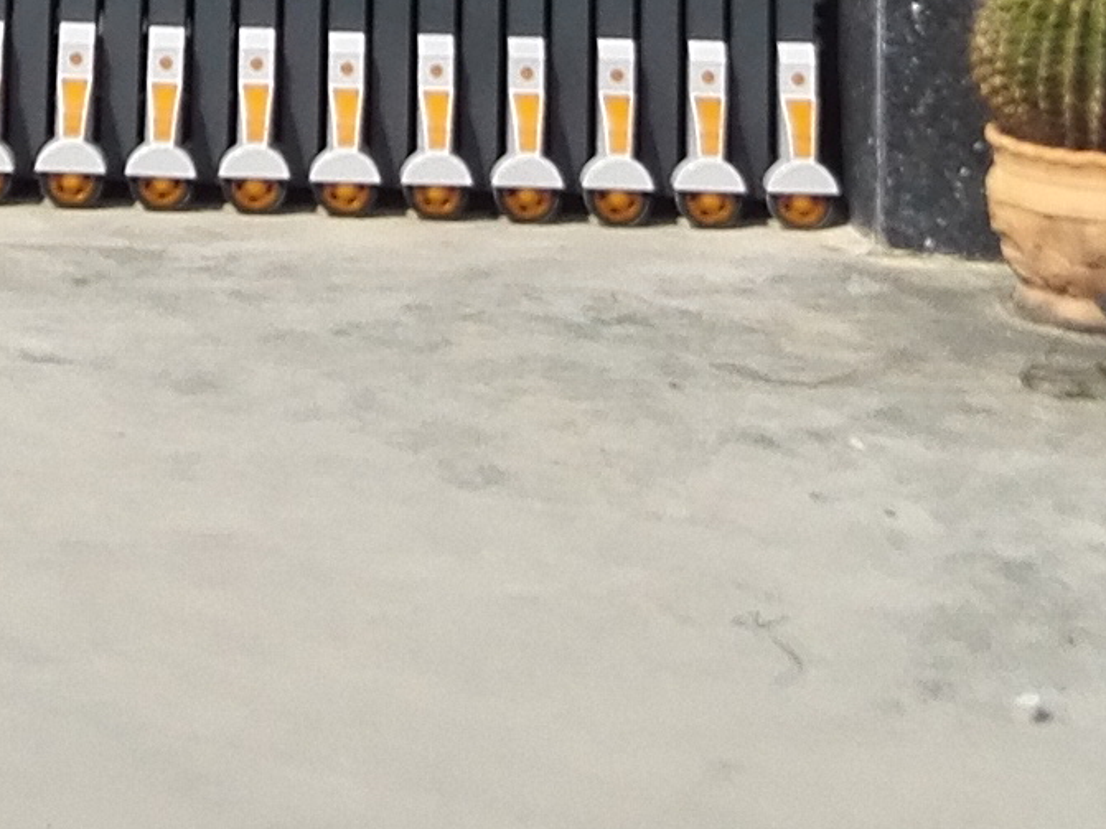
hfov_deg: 13.9
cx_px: 125
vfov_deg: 9.6
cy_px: -972
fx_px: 4504
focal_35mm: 141
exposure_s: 1/3311
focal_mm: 3.8
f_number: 2
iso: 100
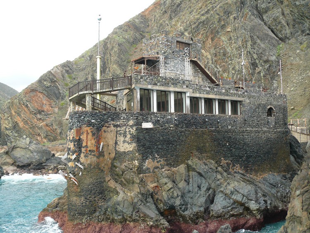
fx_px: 313
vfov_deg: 40.7
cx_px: 155
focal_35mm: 35
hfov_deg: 52.6
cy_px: 116
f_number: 2.8
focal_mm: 7.4
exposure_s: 1/50
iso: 100
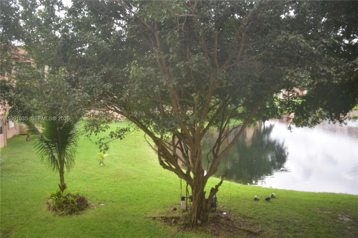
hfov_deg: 57.2
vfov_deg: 40.0
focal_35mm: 33
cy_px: 119
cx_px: 179
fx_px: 328
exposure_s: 1/40
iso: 100
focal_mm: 22
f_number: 3.8
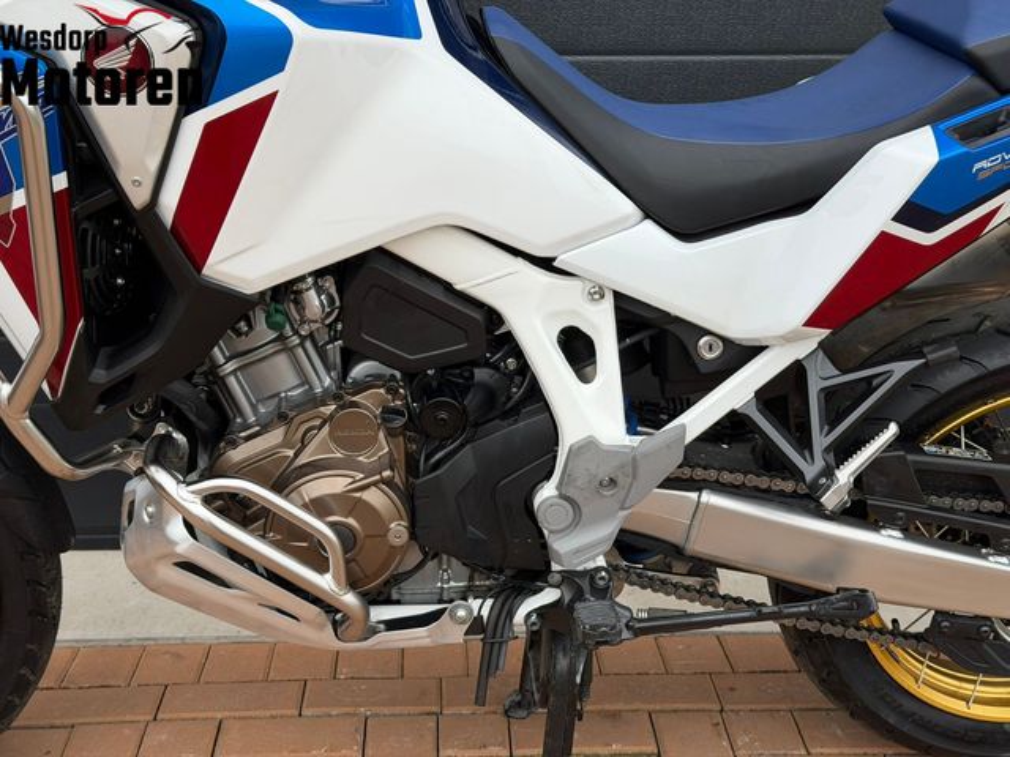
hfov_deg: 39.7
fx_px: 1401
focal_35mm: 48
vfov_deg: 30.3
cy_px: 378
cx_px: 505
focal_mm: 6.76
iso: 64
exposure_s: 1/1330
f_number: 1.78
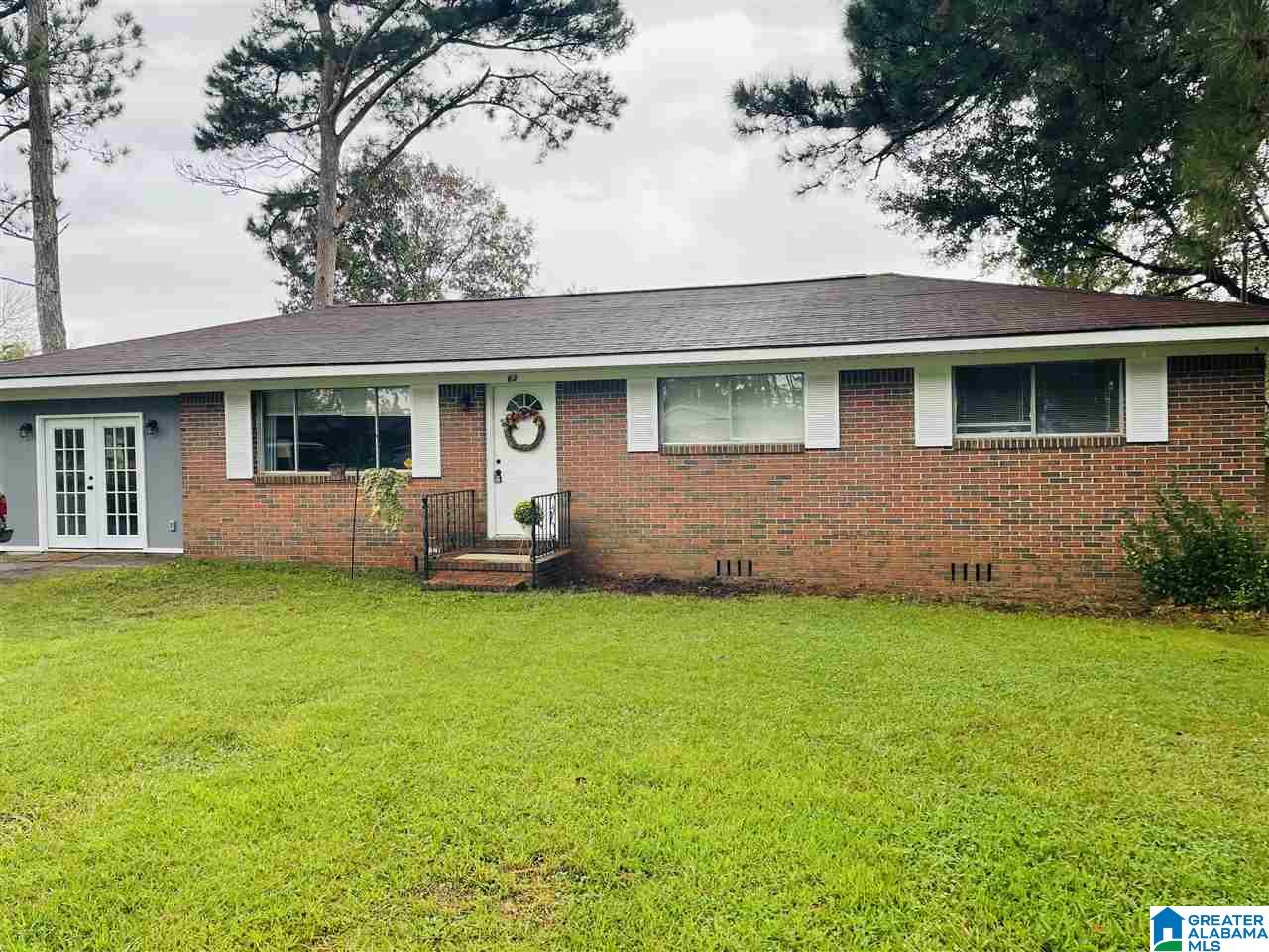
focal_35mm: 26
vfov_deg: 53.1
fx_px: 953
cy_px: 476
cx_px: 634
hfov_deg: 67.3
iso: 32
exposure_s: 1/305
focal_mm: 4.2
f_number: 1.6
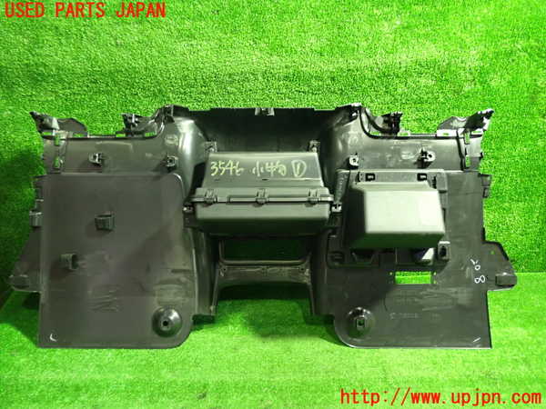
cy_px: 204
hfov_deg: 60.0
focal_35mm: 30
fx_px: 473
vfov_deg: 46.8
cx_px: 273
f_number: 2.3
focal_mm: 5.4
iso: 800
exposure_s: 1/25
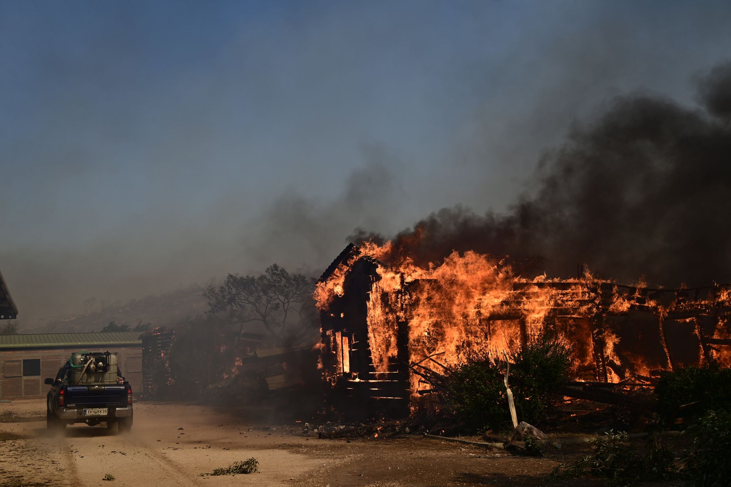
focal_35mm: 51
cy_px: 244
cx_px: 366
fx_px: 1035
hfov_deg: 38.9
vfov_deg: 26.5
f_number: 5
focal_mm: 51
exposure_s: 1/1000
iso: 100
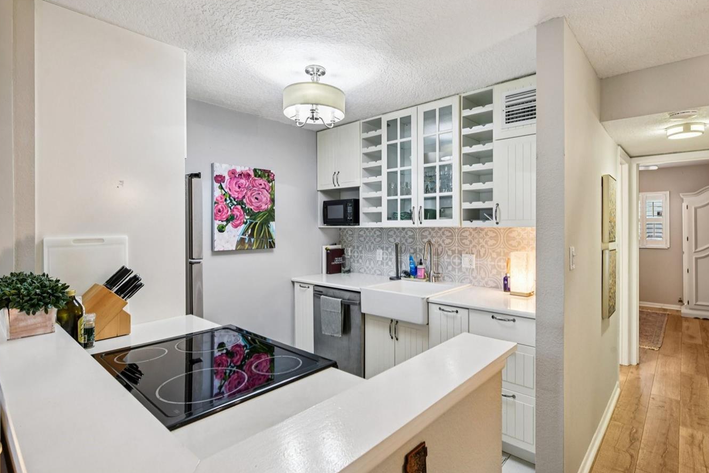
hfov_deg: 89.8
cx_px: 383
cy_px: 234
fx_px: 355
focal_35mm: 18
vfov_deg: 67.4
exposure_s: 1/8
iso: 400
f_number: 8
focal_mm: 15
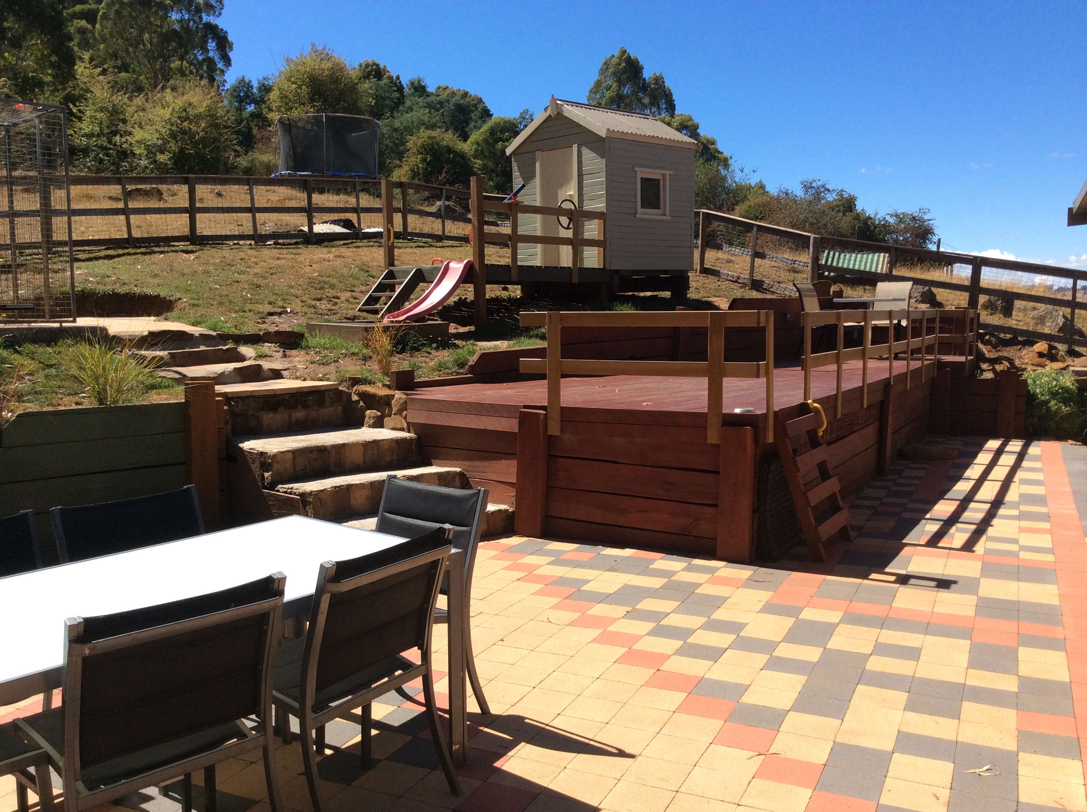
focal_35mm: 33
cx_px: 544
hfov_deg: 55.4
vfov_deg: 42.8
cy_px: 406
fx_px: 1035
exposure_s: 1/1144
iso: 32
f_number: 2.4
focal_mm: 3.3
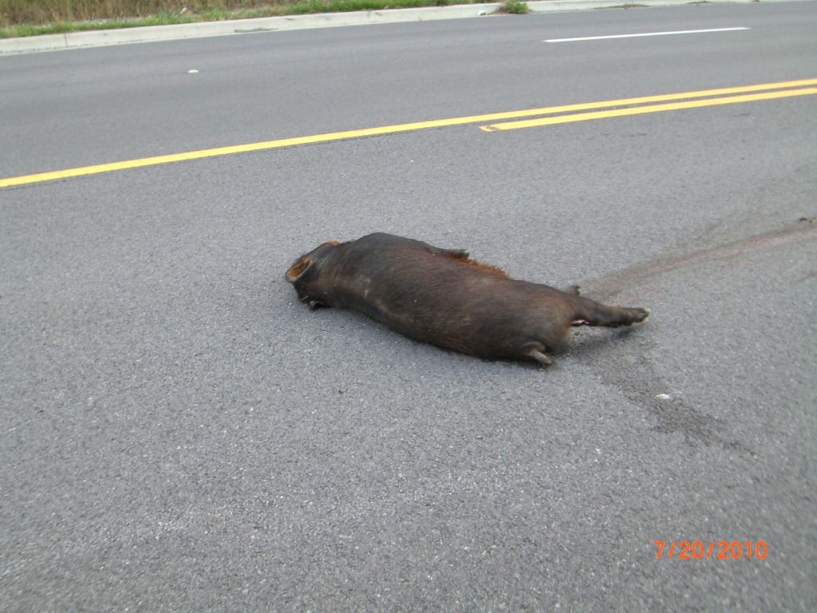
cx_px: 408
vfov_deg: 30.9
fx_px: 1109
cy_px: 306
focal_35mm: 47
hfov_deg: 40.4
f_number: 3
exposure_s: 1/125
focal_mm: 7.6
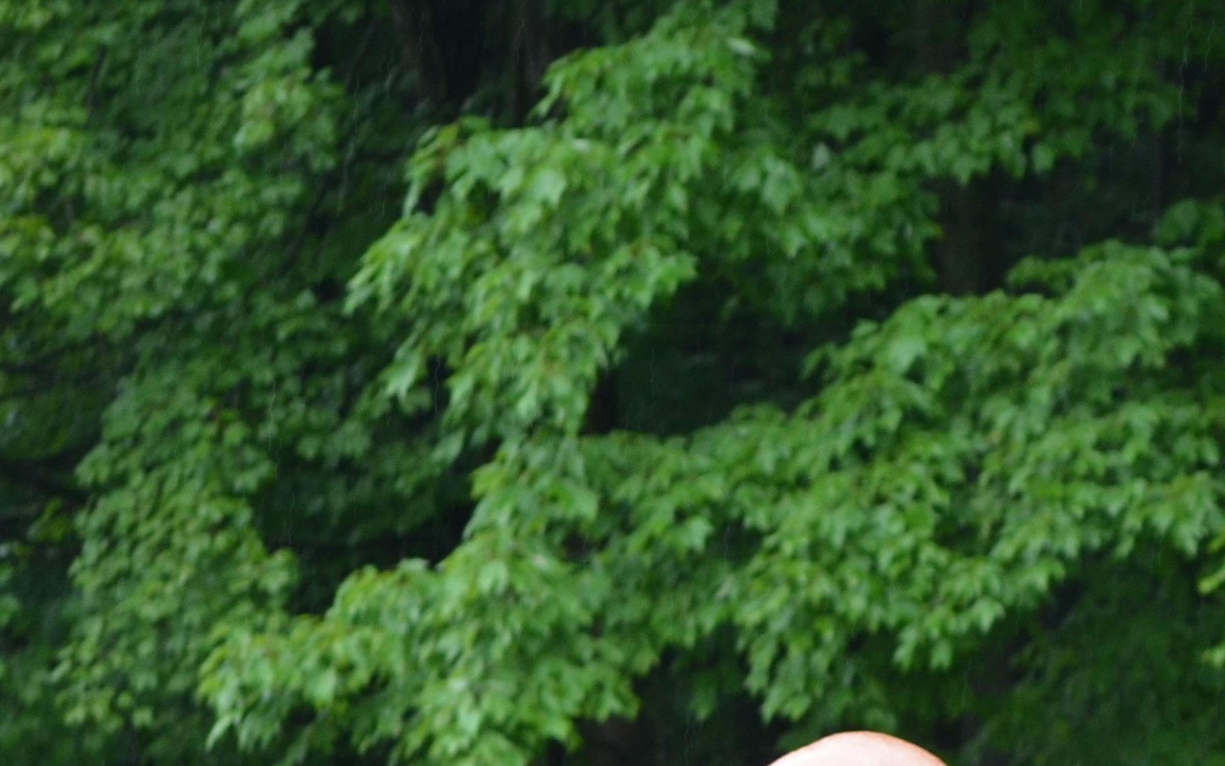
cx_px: 990
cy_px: 1297
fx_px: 9002
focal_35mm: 270
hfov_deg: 7.8
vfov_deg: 4.8
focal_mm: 55
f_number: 5.6
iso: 400
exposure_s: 1/100
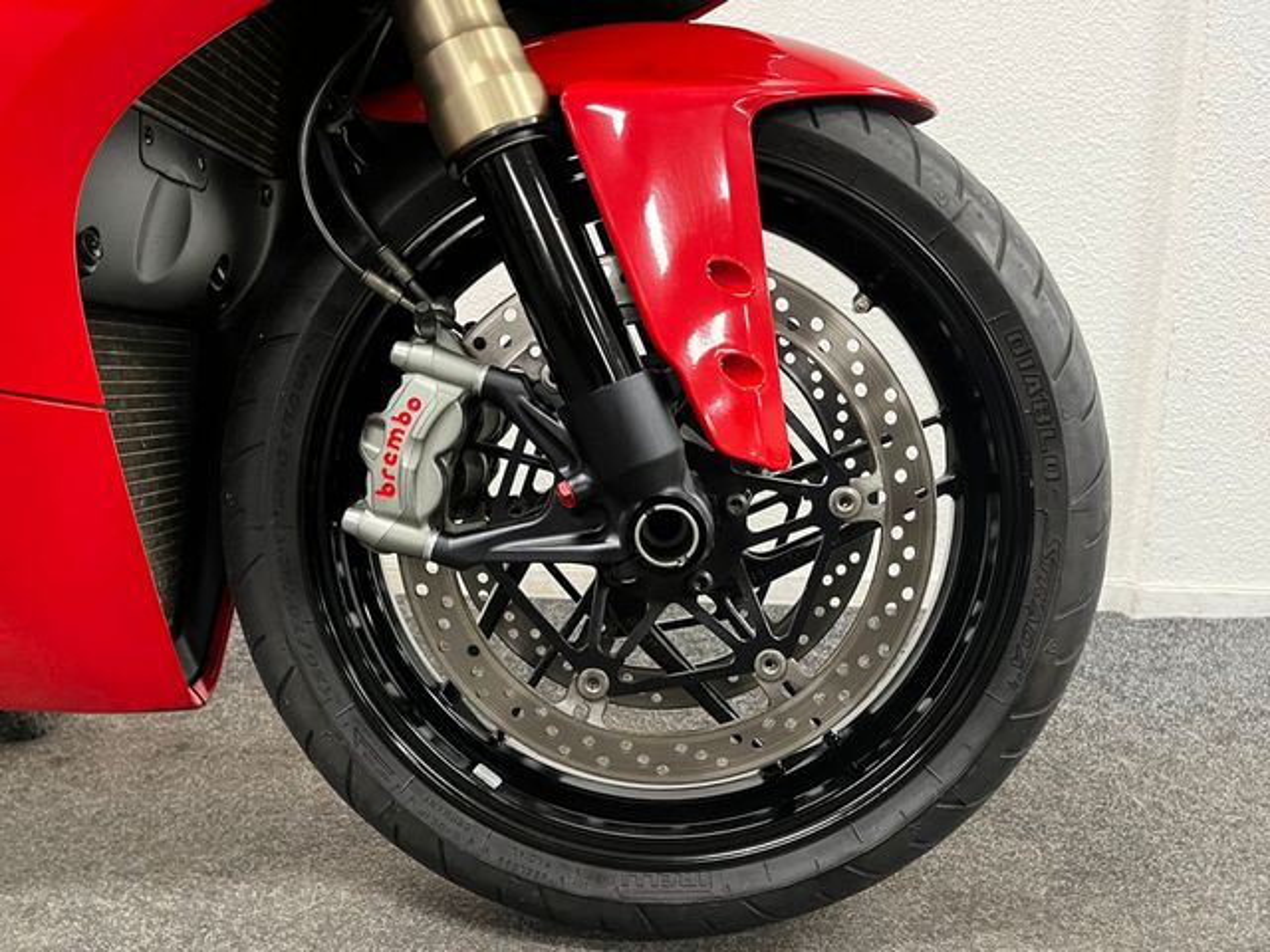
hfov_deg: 67.3
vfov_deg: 53.1
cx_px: 635
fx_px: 954
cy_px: 476
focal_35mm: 26
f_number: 1.6
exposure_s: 1/33
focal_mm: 5.1
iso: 400
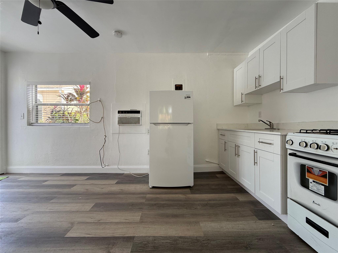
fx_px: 137
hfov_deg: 102.1
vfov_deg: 85.7
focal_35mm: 14
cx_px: 169
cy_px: 126
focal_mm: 2.22
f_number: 2.2
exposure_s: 1/124
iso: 64
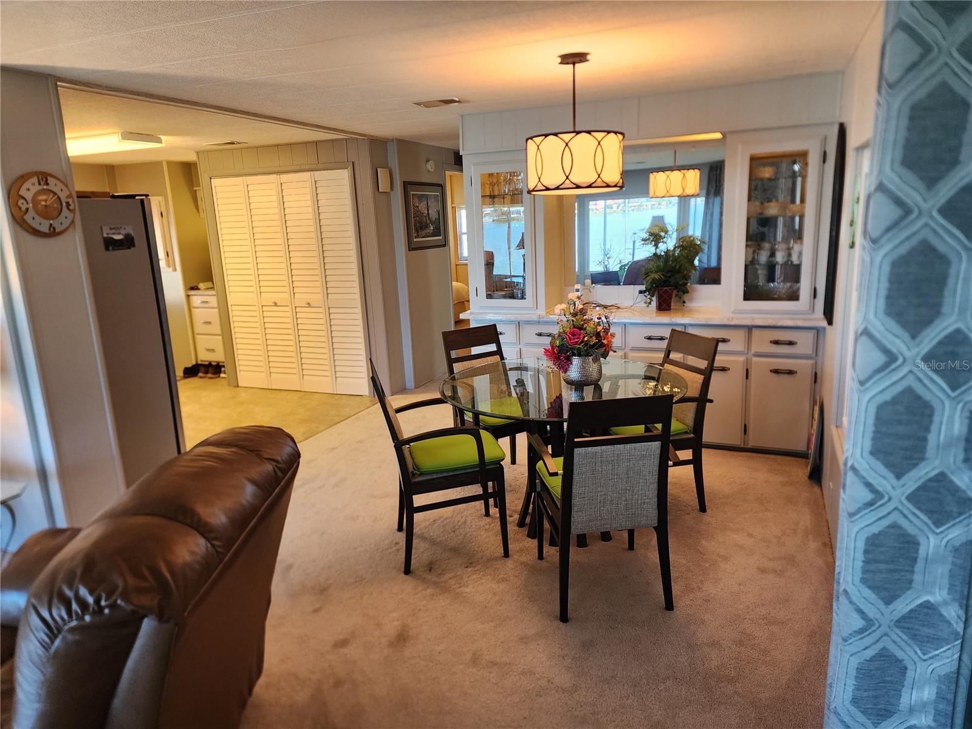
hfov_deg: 73.9
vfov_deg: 58.9
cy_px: 364
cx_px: 486
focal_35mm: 23
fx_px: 646
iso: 160
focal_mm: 6.4
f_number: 1.8
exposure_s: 1/120
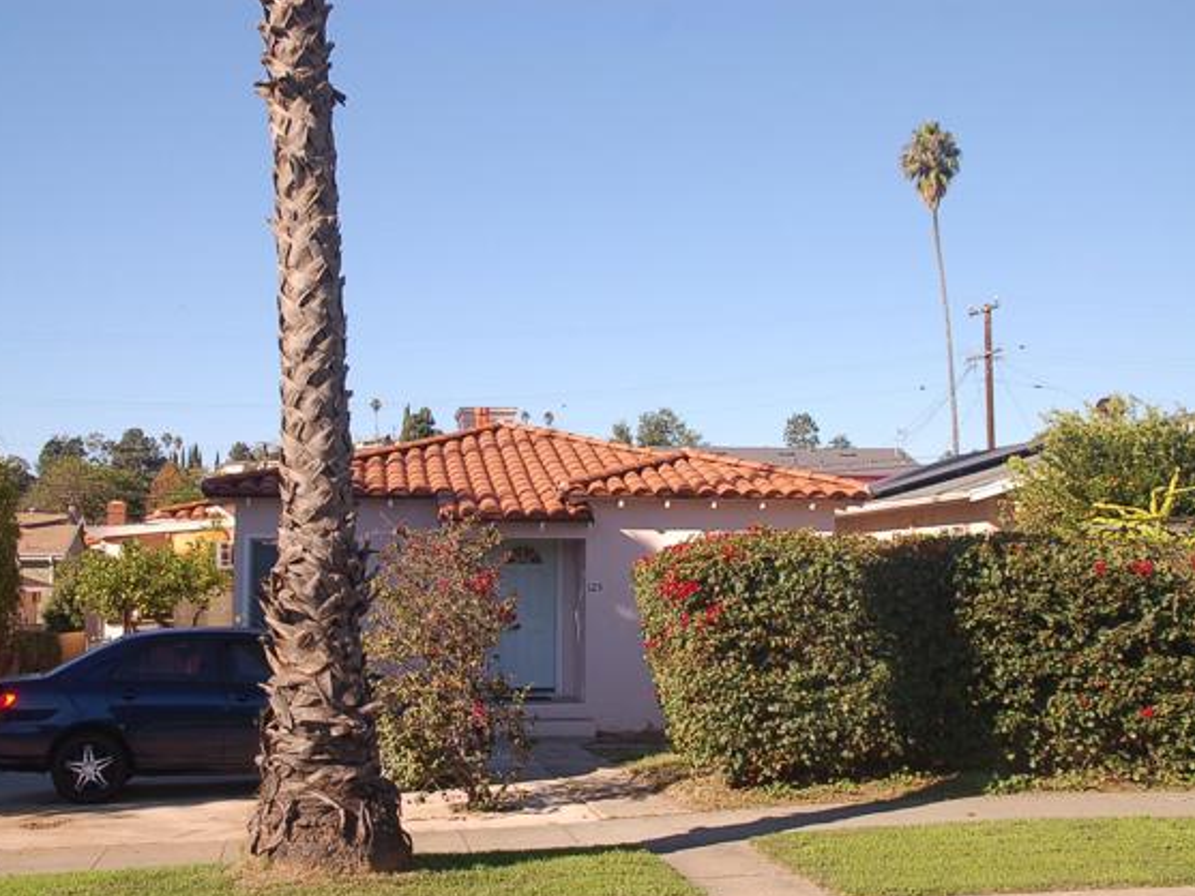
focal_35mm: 53
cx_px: 569
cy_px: 452
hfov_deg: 36.2
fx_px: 1830
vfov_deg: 27.5
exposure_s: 1/500
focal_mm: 32
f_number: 6.3
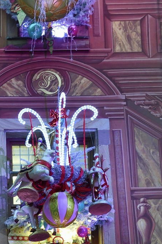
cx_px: -66
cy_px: 387
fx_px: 1048
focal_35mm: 155
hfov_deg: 8.7
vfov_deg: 12.5
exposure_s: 1/25
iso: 800
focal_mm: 44
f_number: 6.3
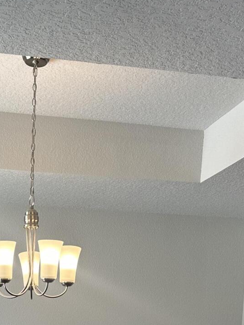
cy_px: 427
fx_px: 630
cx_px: 32
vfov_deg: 25.0
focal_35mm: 67
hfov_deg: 21.5
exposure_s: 1/138
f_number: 1.78
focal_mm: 6.86
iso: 64
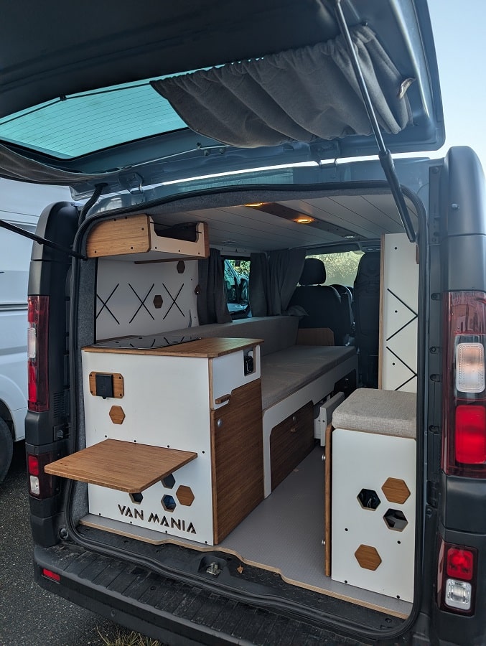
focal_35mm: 24
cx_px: 243
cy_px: 323
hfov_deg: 56.9
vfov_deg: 71.5
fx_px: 448
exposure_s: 1/67.5
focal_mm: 6.9
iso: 18
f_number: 1.68
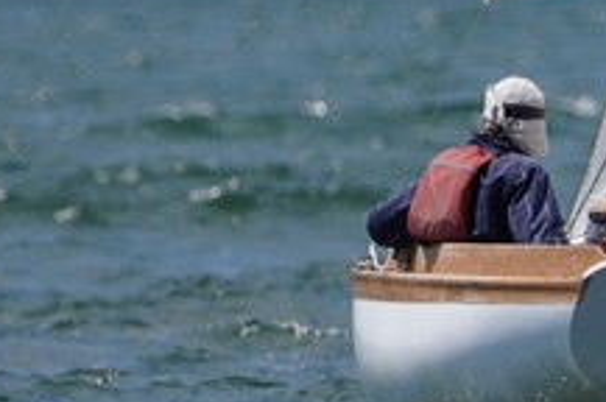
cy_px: 308
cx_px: 991
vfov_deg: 0.7
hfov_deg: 1.1
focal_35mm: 1856
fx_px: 31193
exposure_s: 1/1600
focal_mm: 335
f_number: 5.6
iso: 200
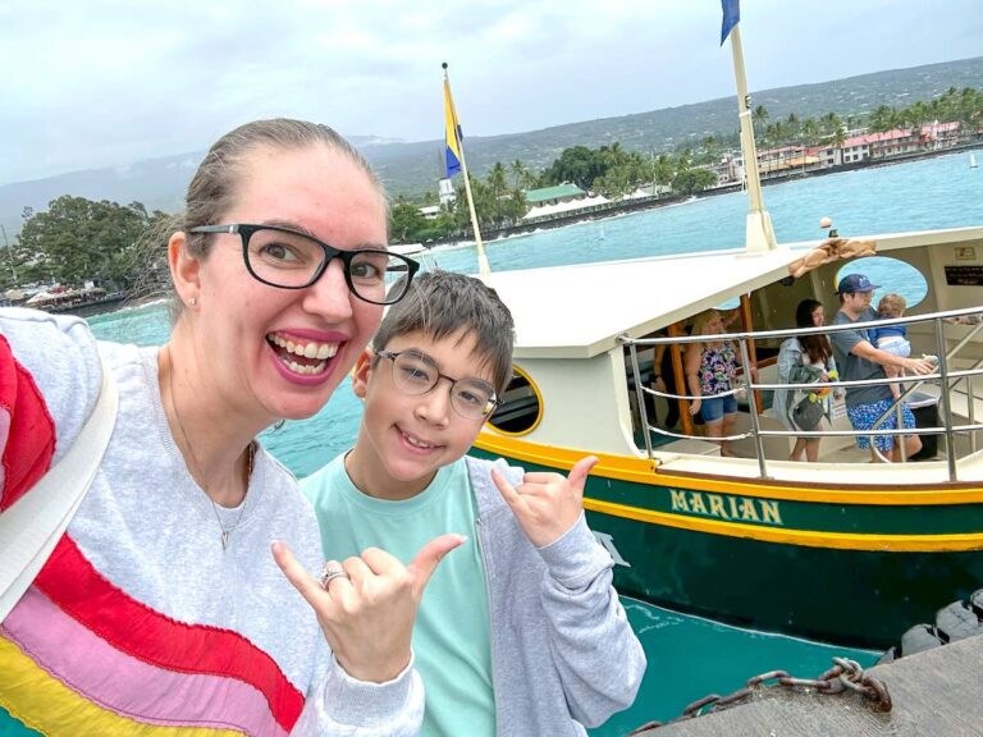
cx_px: 492
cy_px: 368
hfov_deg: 73.9
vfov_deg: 58.9
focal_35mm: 23
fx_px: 653
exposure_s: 1/200
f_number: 1.9
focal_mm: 2.69
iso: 25
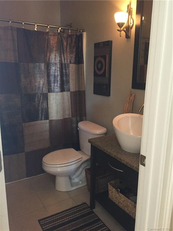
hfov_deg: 48.2
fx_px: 193
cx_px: 86
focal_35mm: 29
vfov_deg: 61.7
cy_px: 116
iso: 250
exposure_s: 1/15
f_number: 2.2
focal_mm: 4.15
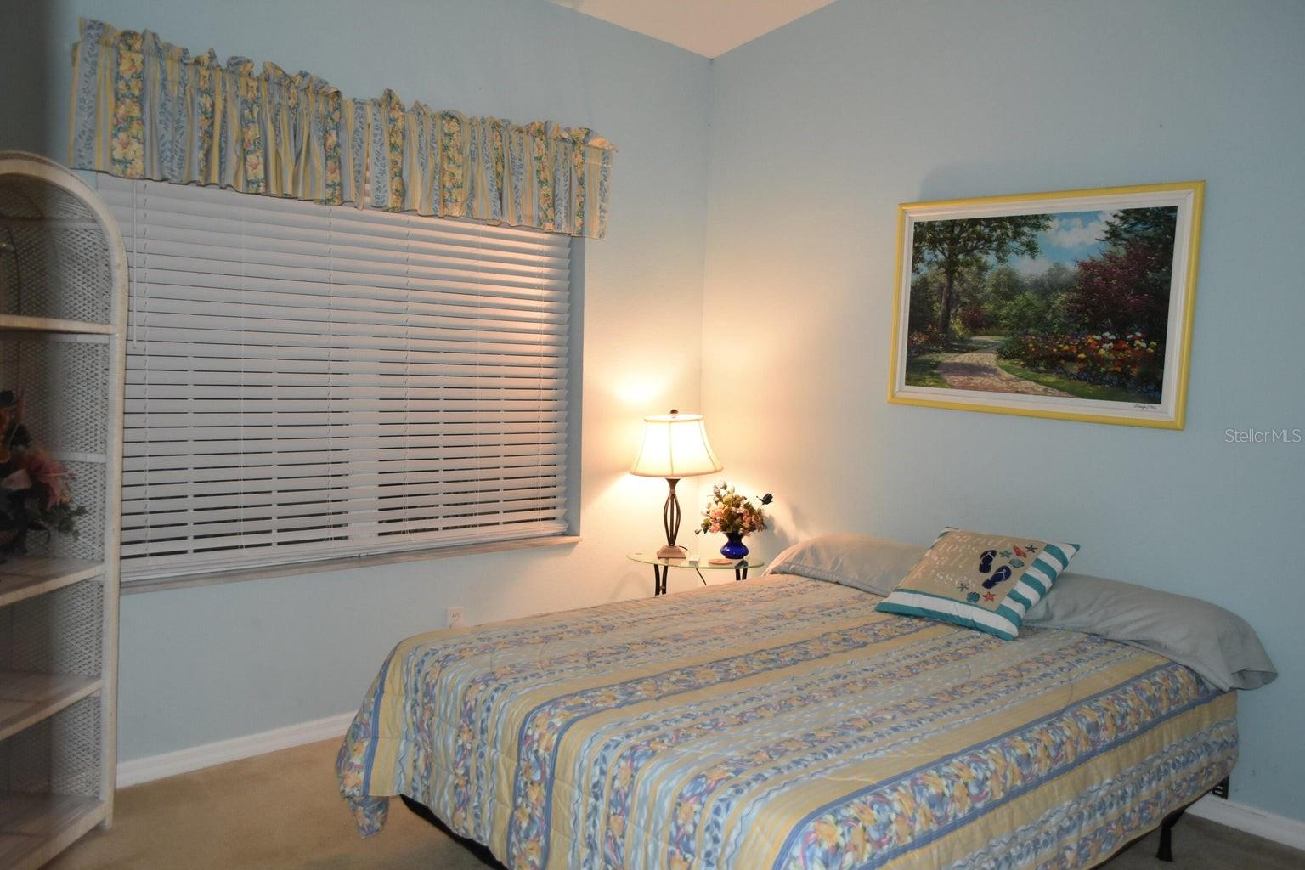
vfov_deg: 47.9
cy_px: 435
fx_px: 979
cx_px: 652
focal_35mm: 27
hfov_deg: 67.4
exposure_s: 1/60
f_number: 3.5
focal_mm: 18
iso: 900
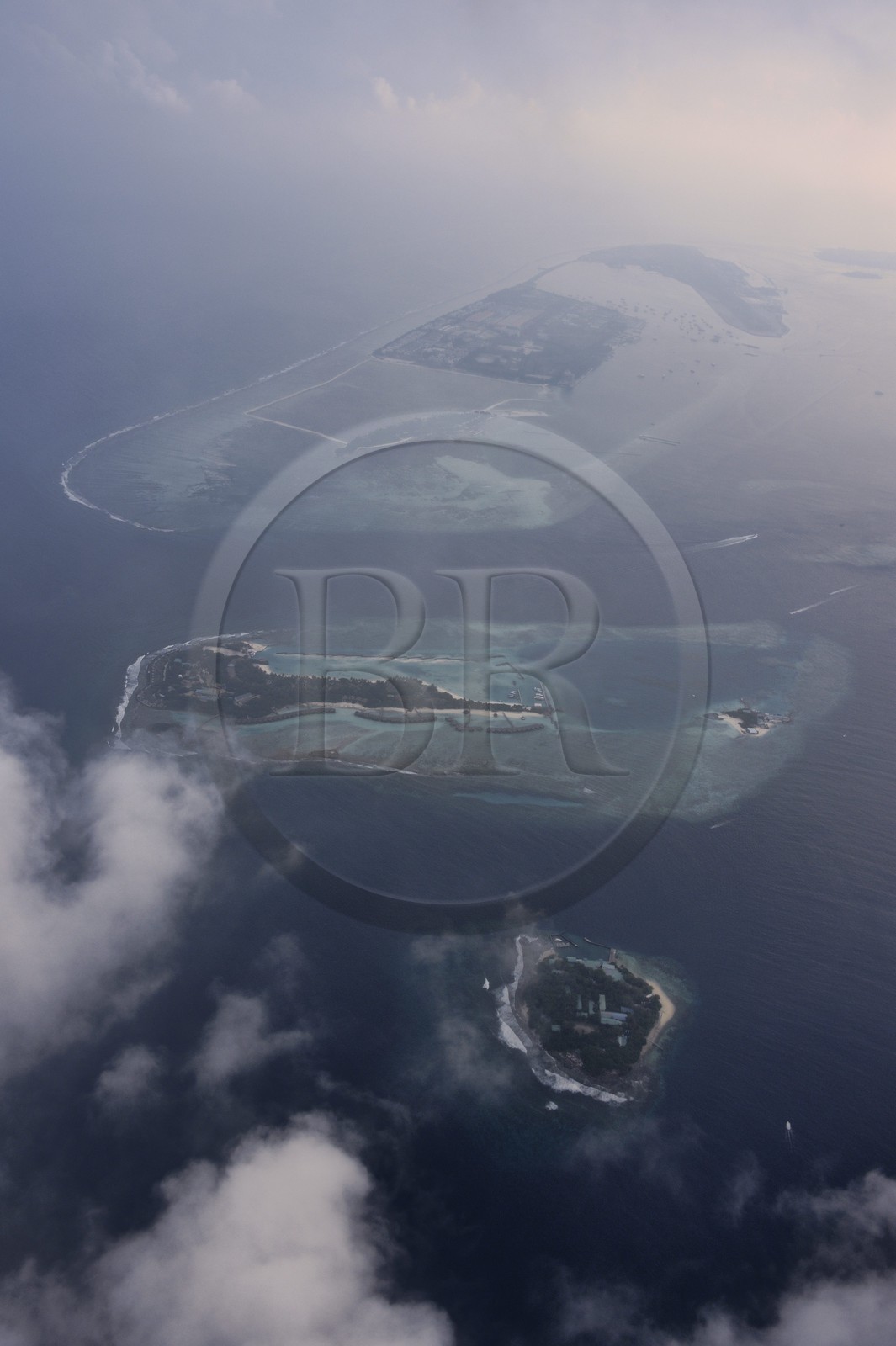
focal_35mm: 34
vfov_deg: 55.8
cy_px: 673
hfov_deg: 38.8
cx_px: 448
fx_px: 1271
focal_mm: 34
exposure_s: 1/400
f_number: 7.1
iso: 400
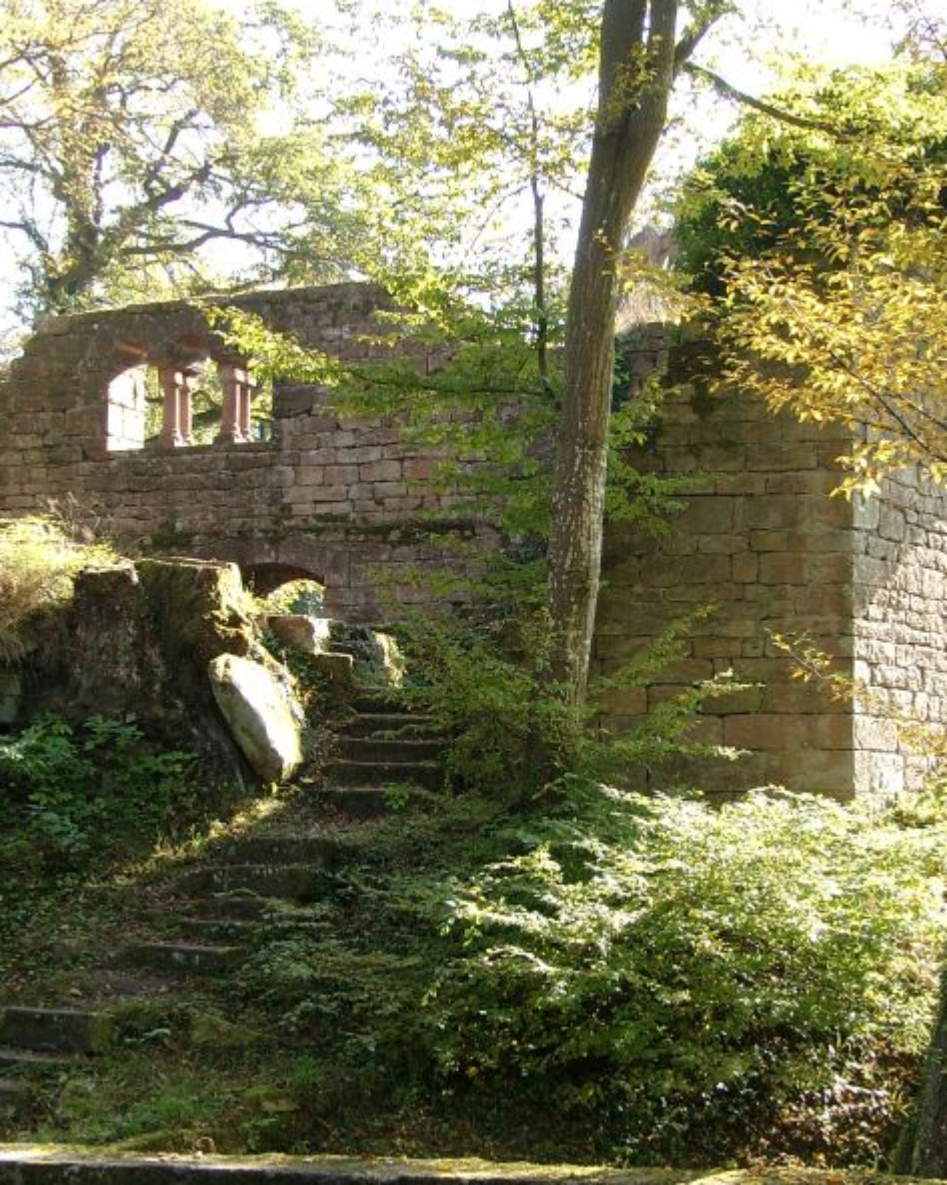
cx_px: 599
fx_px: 2314
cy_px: 590
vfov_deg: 28.7
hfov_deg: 23.1
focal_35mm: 66
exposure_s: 1/66.1
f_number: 4
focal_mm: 10.4
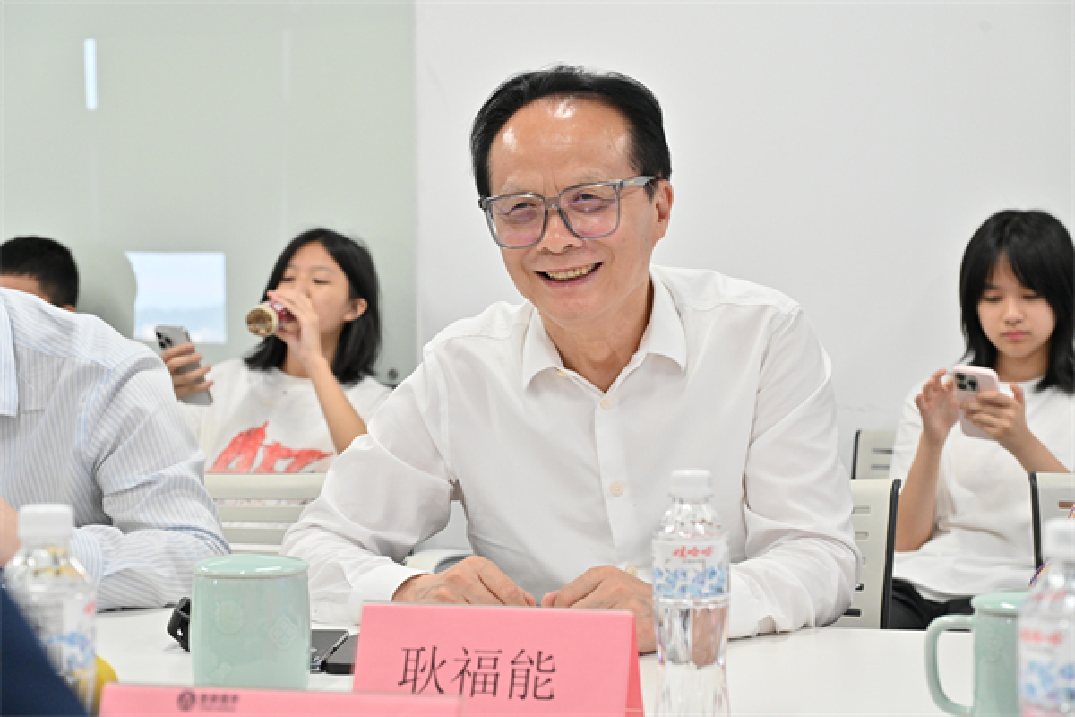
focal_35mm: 62
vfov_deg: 21.9
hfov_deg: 32.4
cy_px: 358
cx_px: 538
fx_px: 1851
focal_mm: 62
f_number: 6.3
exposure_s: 1/100
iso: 1600
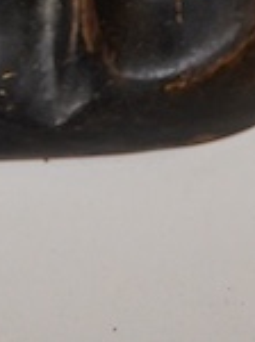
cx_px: -162
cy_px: -611
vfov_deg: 7.0
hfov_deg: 5.6
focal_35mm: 260
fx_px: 2561
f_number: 3.5
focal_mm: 30
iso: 1250
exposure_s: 1/125
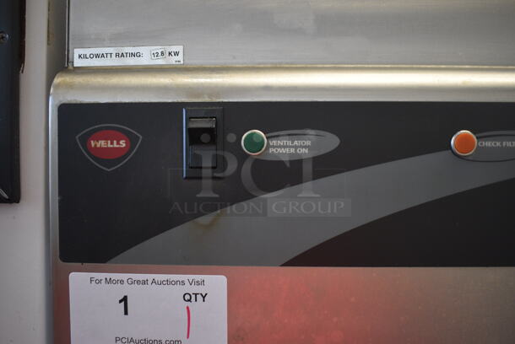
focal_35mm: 33
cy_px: 172
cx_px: 258
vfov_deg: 40.1
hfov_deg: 57.2
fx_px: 473
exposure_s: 1/125
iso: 1000
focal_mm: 22
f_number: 3.8
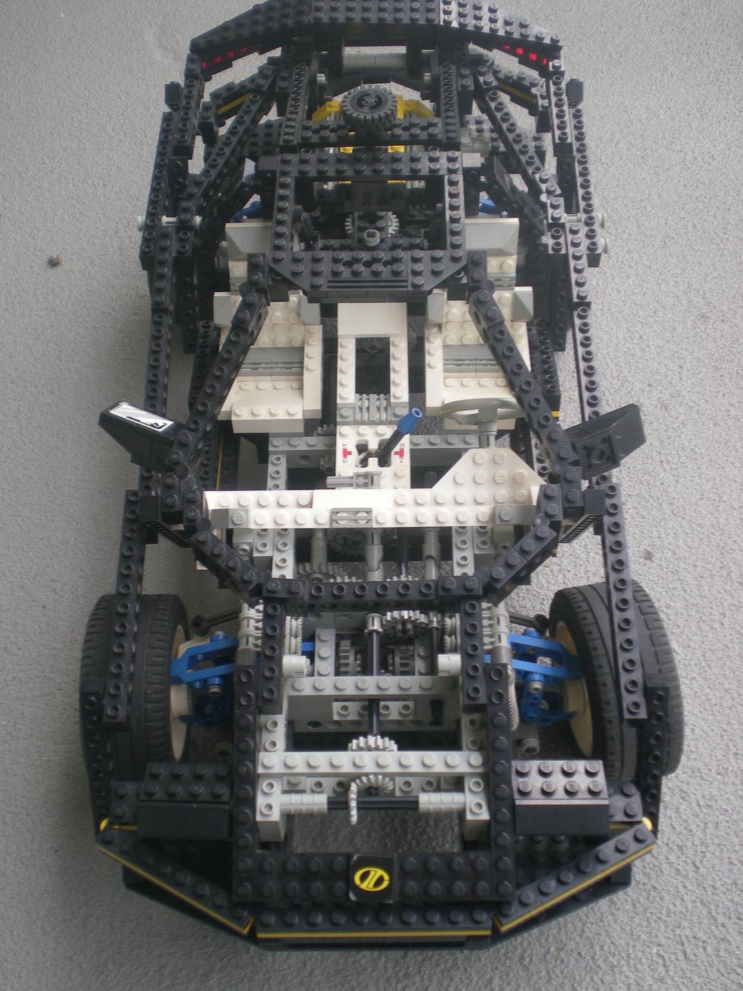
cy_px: 496
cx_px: 372
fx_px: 1259
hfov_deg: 32.9
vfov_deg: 42.9
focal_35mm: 44
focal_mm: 7.4
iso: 70
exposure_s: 1/58.8
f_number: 3.5
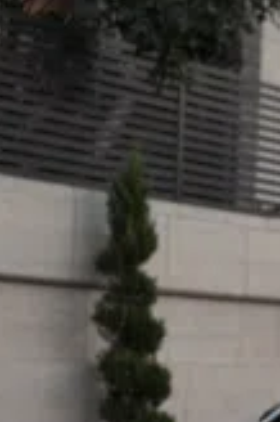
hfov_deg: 11.0
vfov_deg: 16.5
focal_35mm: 122
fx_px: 1426
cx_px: 326
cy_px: 399
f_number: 1.78
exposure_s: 1/980
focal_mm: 6.76
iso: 64
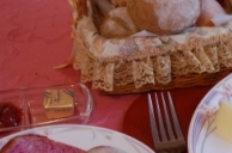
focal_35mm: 156
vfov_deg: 8.7
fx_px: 1003
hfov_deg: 12.9
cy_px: 88
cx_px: 261
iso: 800
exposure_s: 1/15
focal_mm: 45
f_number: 6.3
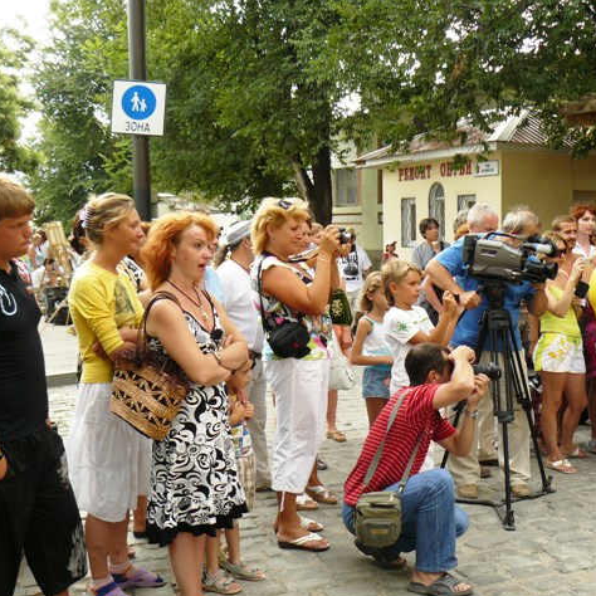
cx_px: 337
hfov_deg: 39.1
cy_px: 301
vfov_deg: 39.2
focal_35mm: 43
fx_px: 838
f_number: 3.2
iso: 100
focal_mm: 6
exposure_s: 1/125
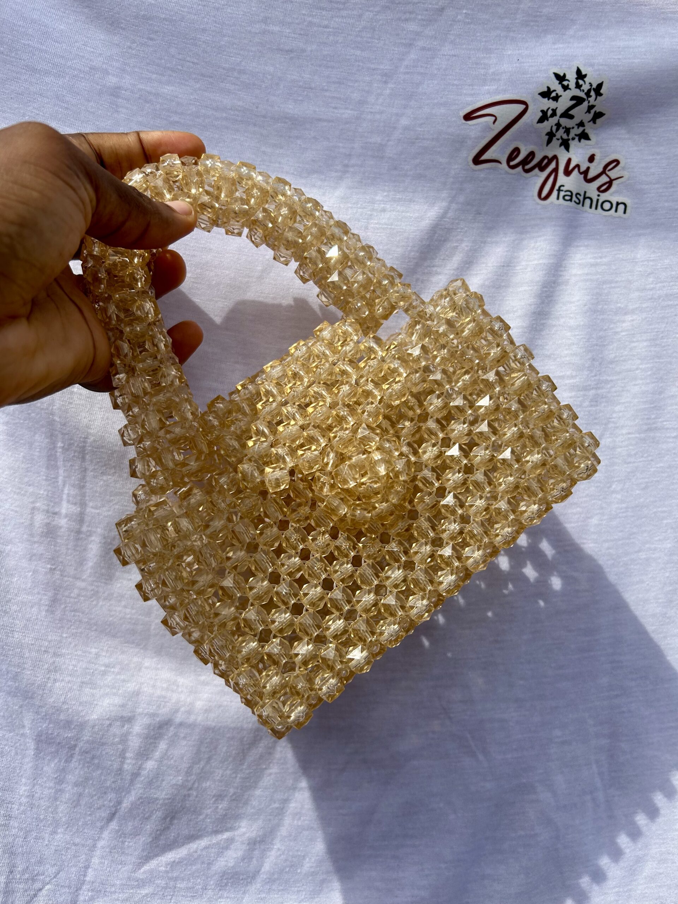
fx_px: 679
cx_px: 339
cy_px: 452
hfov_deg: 53.1
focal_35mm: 26
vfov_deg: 67.3
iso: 50
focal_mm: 5.7
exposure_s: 1/4630
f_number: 1.5
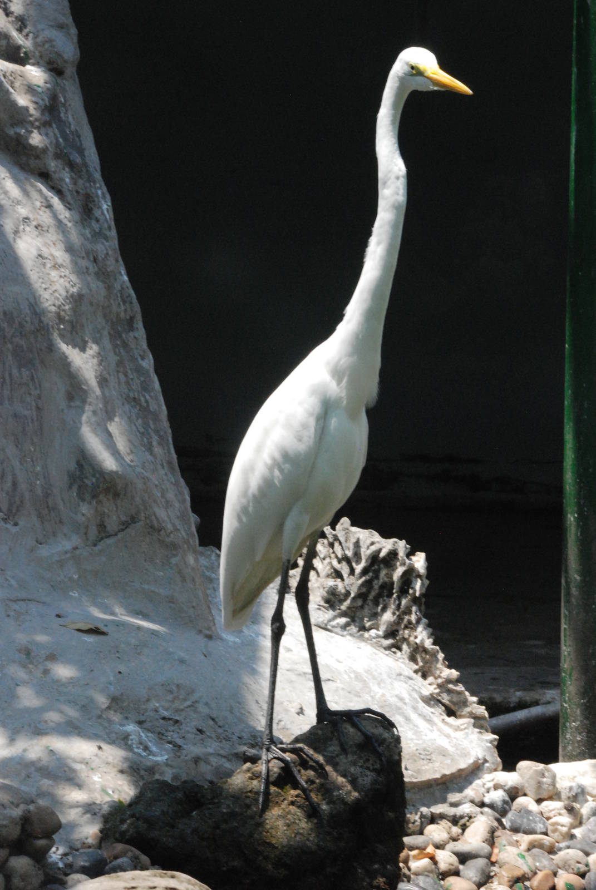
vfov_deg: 14.4
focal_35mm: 142
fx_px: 3529
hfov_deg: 9.7
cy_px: 445
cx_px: 298
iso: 1600
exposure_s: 1/160
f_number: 22
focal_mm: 95
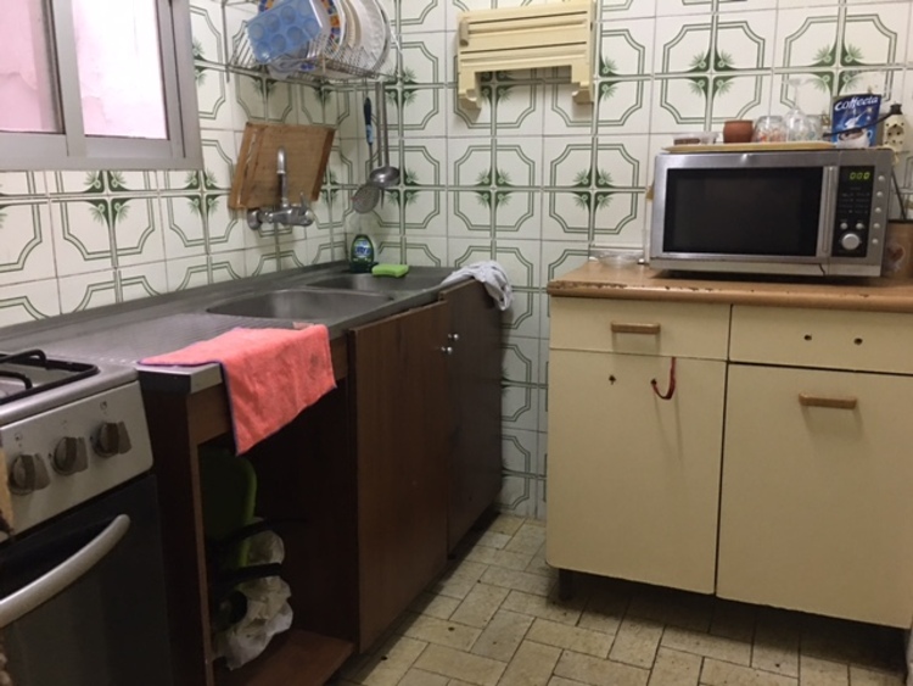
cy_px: 343
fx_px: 765
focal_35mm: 29
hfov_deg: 61.6
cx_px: 456
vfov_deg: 48.3
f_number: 2.2
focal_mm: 4.15
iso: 80
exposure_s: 1/10
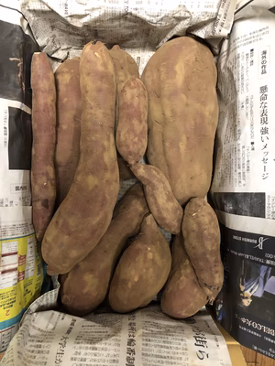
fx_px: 297
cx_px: 138
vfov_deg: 63.4
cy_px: 183
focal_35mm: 28
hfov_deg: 49.7
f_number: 1.8
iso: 100
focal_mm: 3.99
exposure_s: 1/6
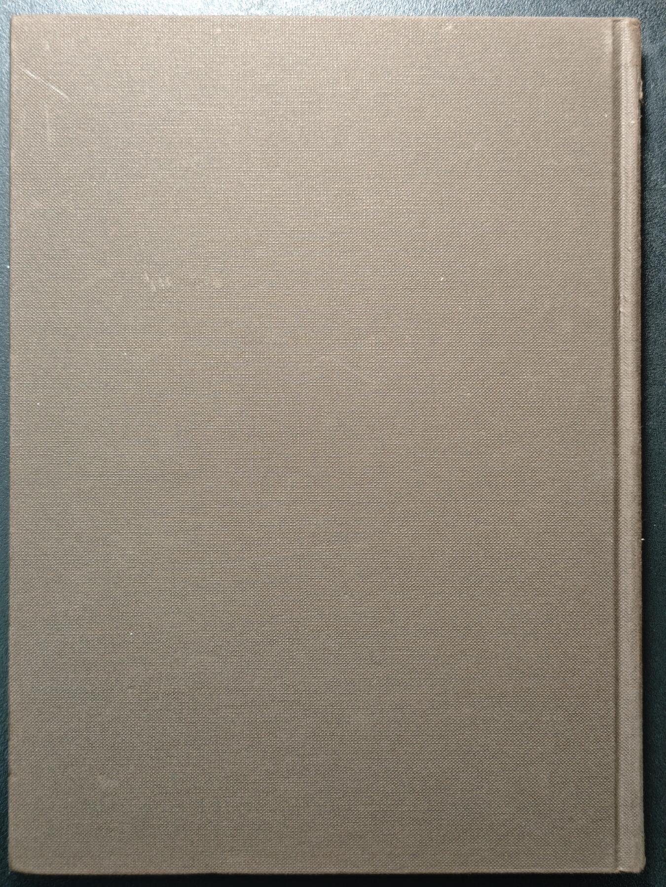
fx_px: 1180
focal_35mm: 46
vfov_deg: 41.2
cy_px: 444
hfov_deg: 31.5
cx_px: 333
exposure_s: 1/50.2
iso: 400
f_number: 1.62
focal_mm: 6.55
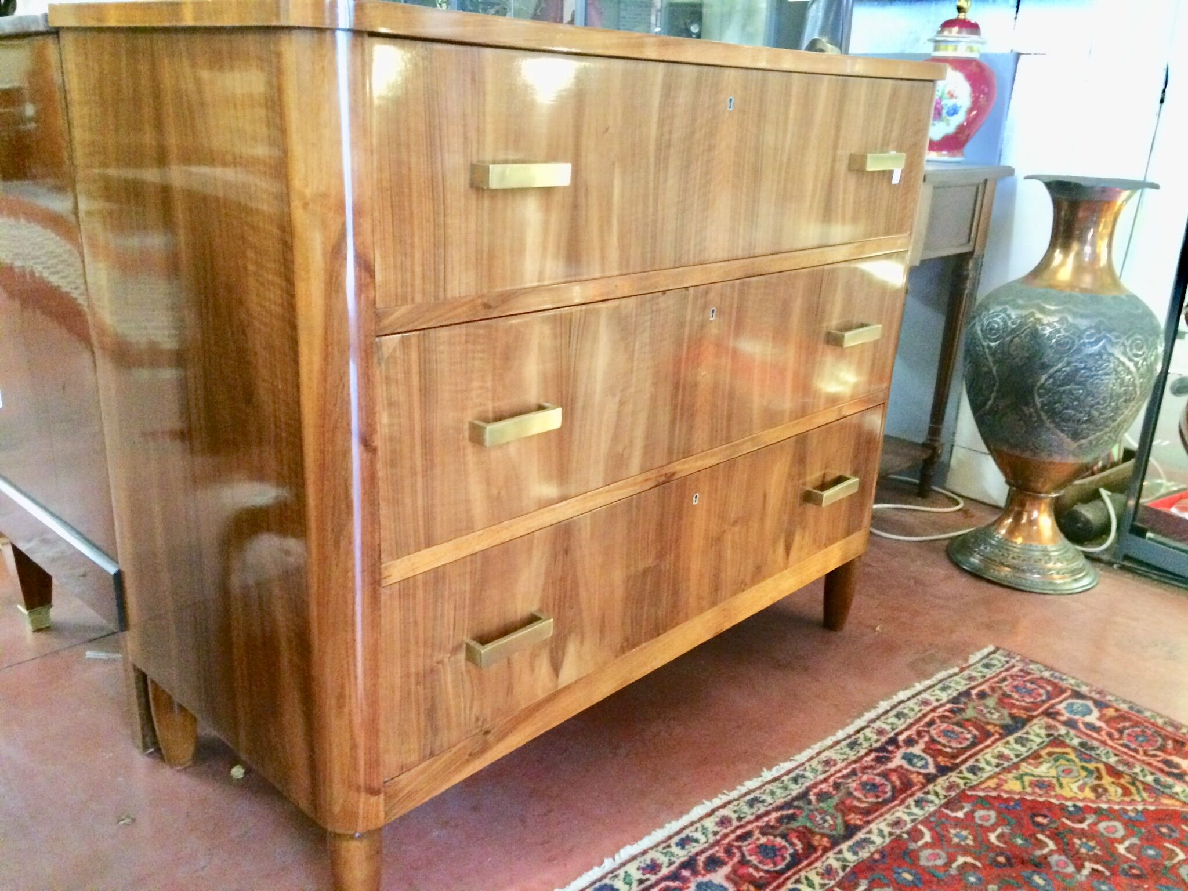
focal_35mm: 29
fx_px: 995
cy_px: 446
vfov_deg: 48.2
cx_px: 594
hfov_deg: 61.7
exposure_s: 1/17
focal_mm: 4.15
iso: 400
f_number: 2.2
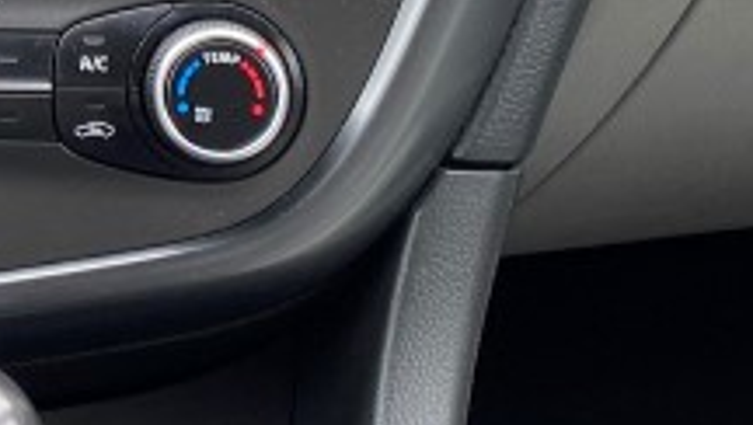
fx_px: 2678
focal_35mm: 134
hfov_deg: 15.3
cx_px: -188
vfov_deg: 8.9
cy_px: -174
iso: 40
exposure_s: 1/122
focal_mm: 4.25
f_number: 1.8
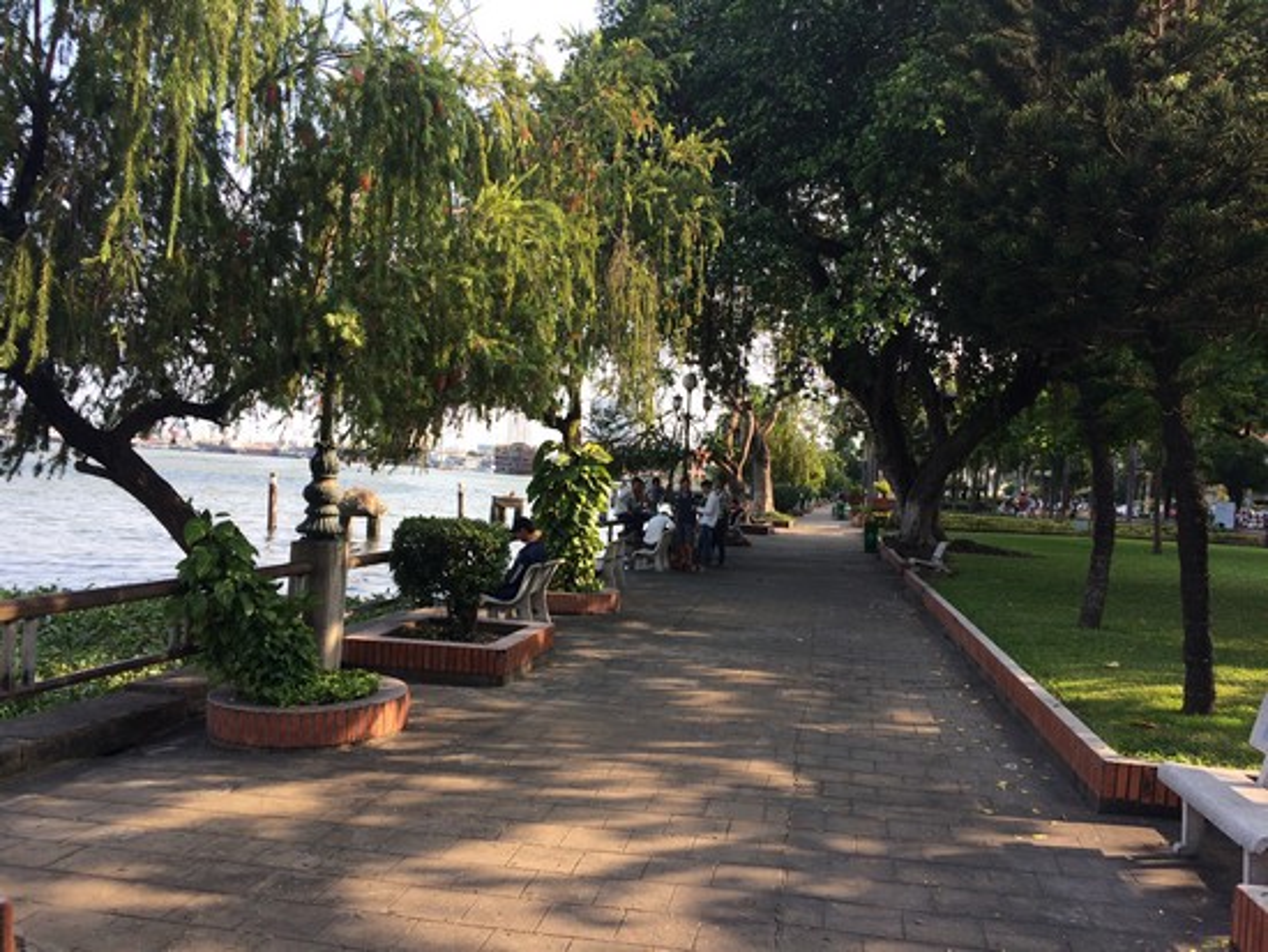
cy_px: 476
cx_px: 634
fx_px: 1063
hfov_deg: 61.6
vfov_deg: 48.3
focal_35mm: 29
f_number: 2.2
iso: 32
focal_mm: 4.15
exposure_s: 1/466
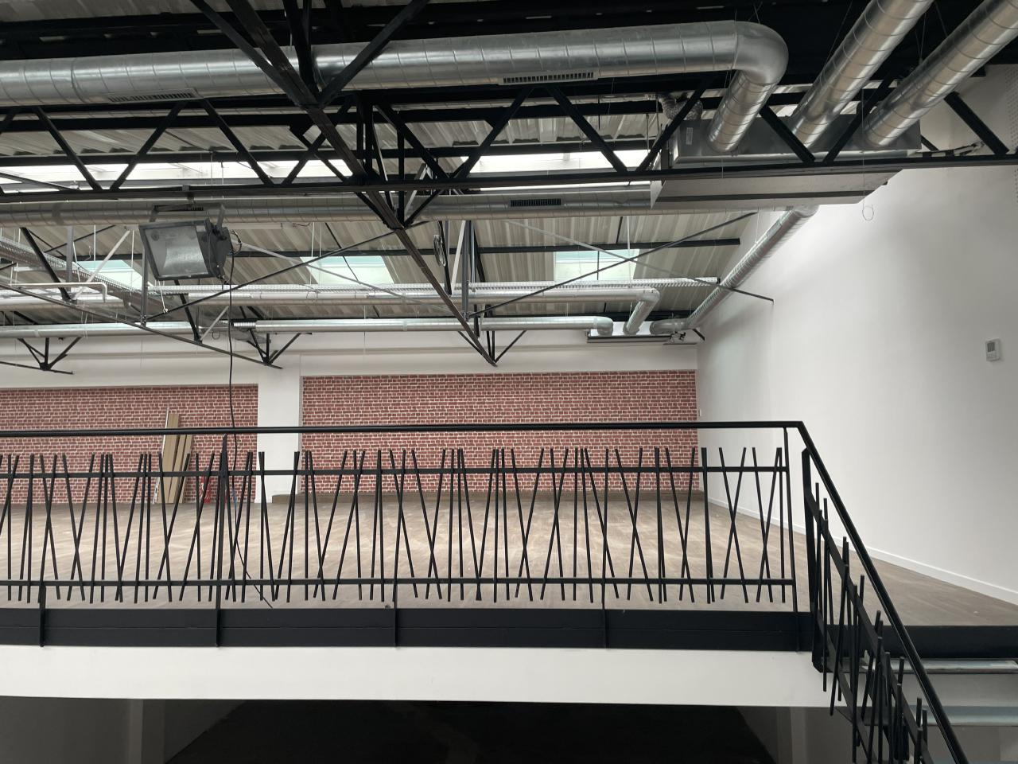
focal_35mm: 26
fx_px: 765
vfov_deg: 53.1
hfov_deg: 67.3
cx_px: 509
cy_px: 382
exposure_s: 1/121
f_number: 1.6
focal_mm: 4.2
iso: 80
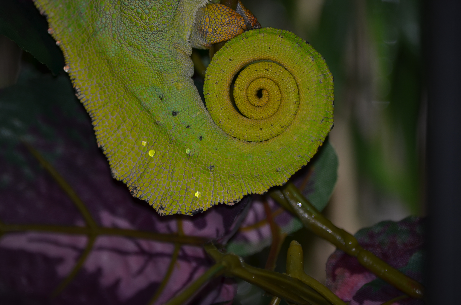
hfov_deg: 4.6
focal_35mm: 450
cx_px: 230
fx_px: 5751
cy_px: 152
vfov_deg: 3.0
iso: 200
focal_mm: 300
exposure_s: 1/30
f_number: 5.6
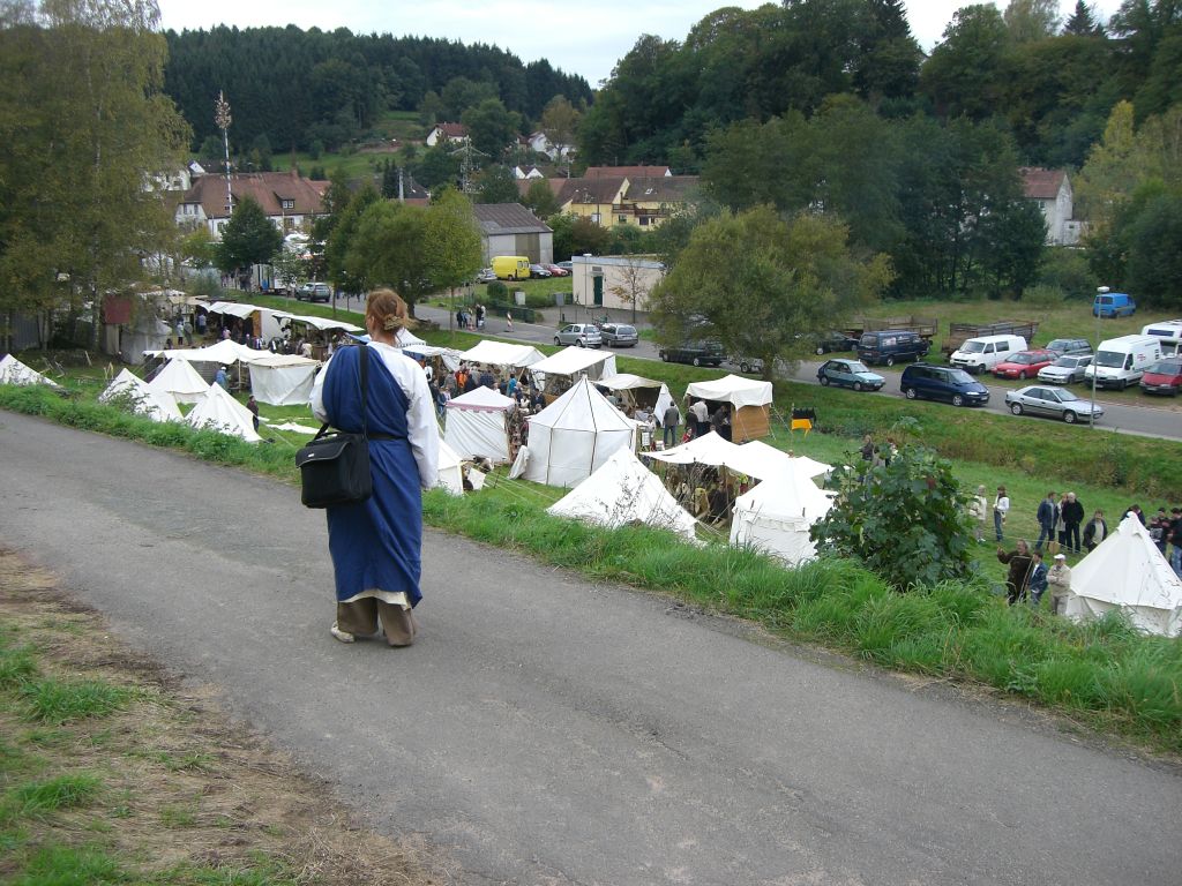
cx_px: 591
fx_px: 1298
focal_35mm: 38
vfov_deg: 37.7
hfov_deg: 49.0
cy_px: 443
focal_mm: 6.2
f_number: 2.7
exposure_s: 1/160
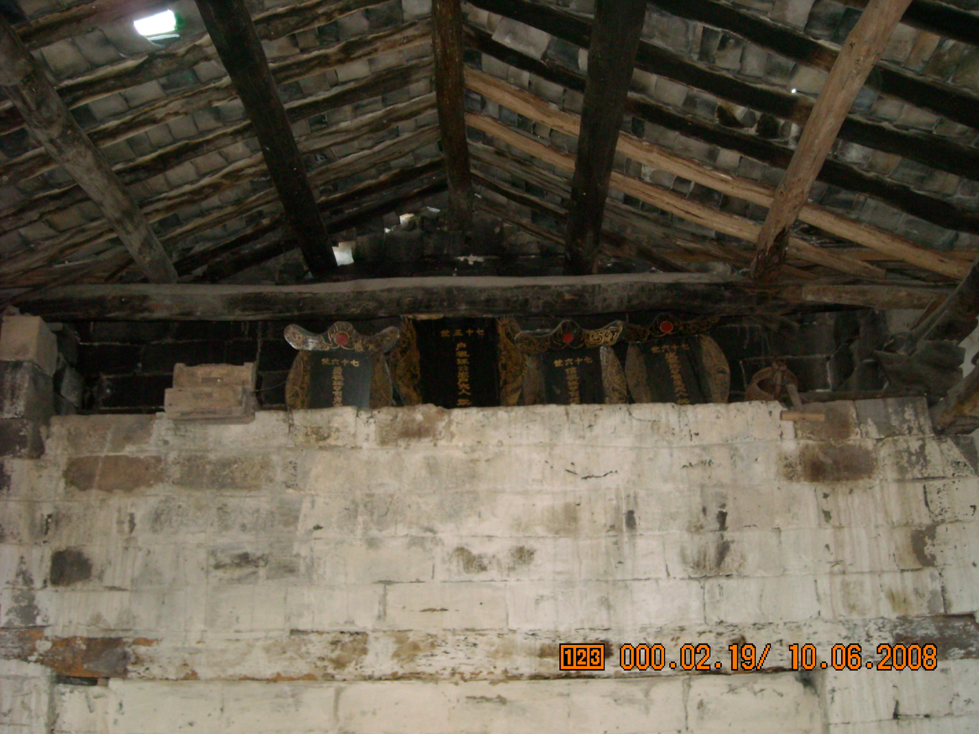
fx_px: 990
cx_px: 490
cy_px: 367
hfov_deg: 52.6
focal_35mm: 35
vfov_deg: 40.7
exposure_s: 1/60
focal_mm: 5.7
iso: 400
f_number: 2.8
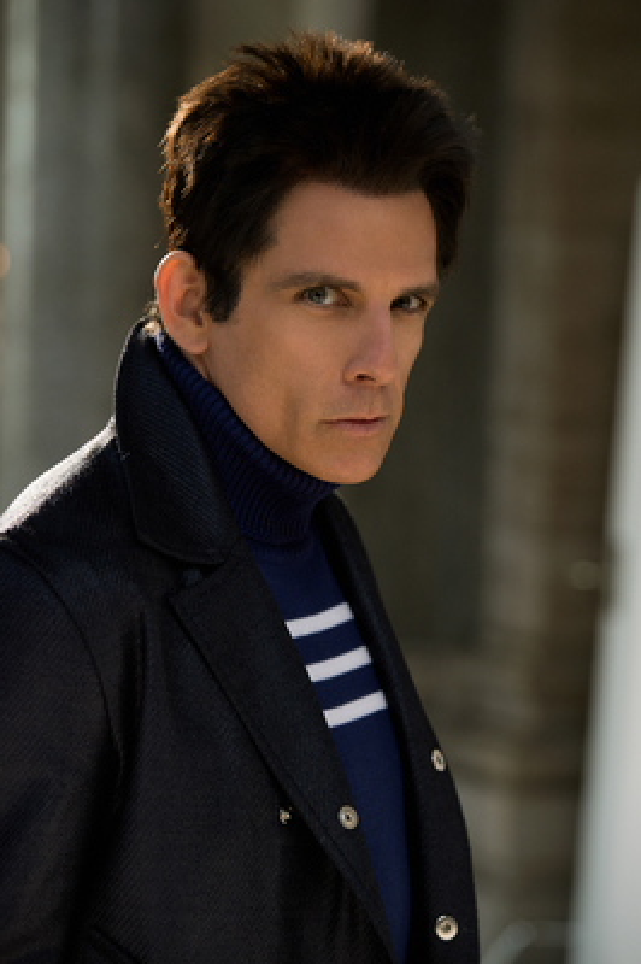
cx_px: 320
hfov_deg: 10.1
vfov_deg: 15.2
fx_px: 3612
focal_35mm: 135
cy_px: 482
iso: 1600
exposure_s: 1/250
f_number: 5.6
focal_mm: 135
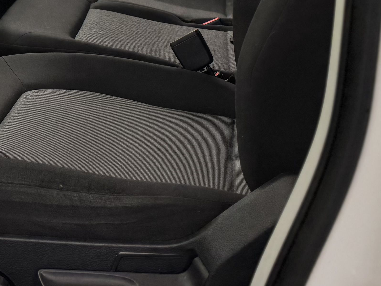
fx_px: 947
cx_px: -2
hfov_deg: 21.9
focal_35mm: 86
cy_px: -94
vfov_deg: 16.2
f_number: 1.78
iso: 64
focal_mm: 6.76
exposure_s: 1/121
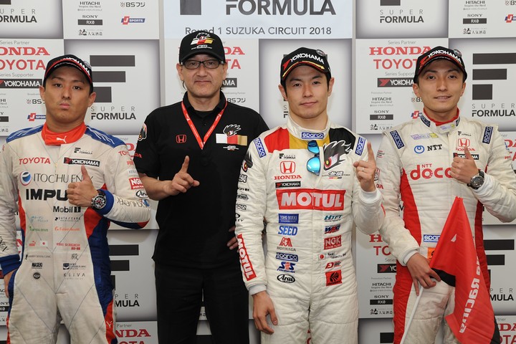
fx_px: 688
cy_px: 172
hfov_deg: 41.1
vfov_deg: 28.1
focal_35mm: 48
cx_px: 258
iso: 200
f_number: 4.8
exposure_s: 1/60
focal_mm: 48
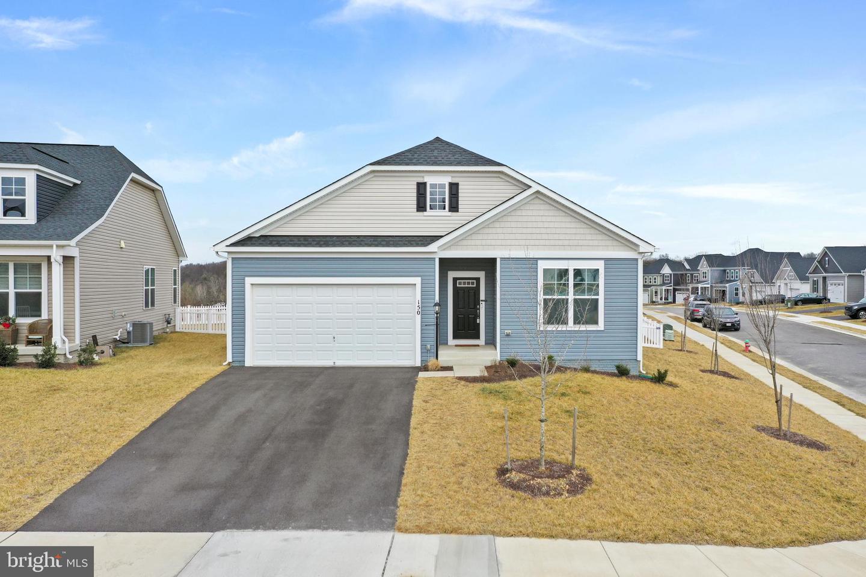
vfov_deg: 46.4
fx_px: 674
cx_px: 433
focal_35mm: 28
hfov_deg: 65.5
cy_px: 288
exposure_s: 1/160
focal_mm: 10.26
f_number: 4.5
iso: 100
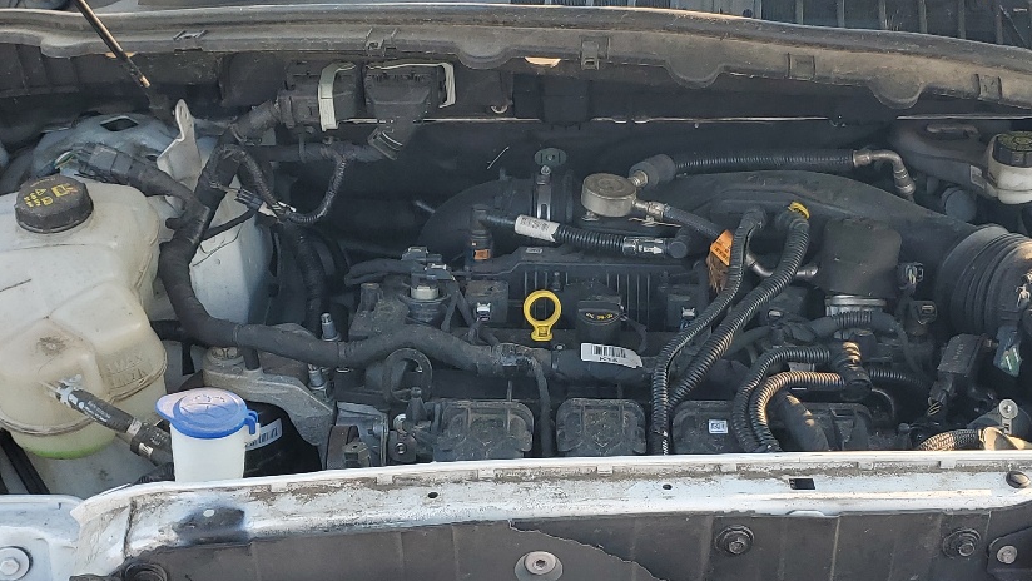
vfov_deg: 21.8
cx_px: 674
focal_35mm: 55
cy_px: 381
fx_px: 1505
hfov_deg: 37.5
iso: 50
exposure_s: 1/370
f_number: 1.5
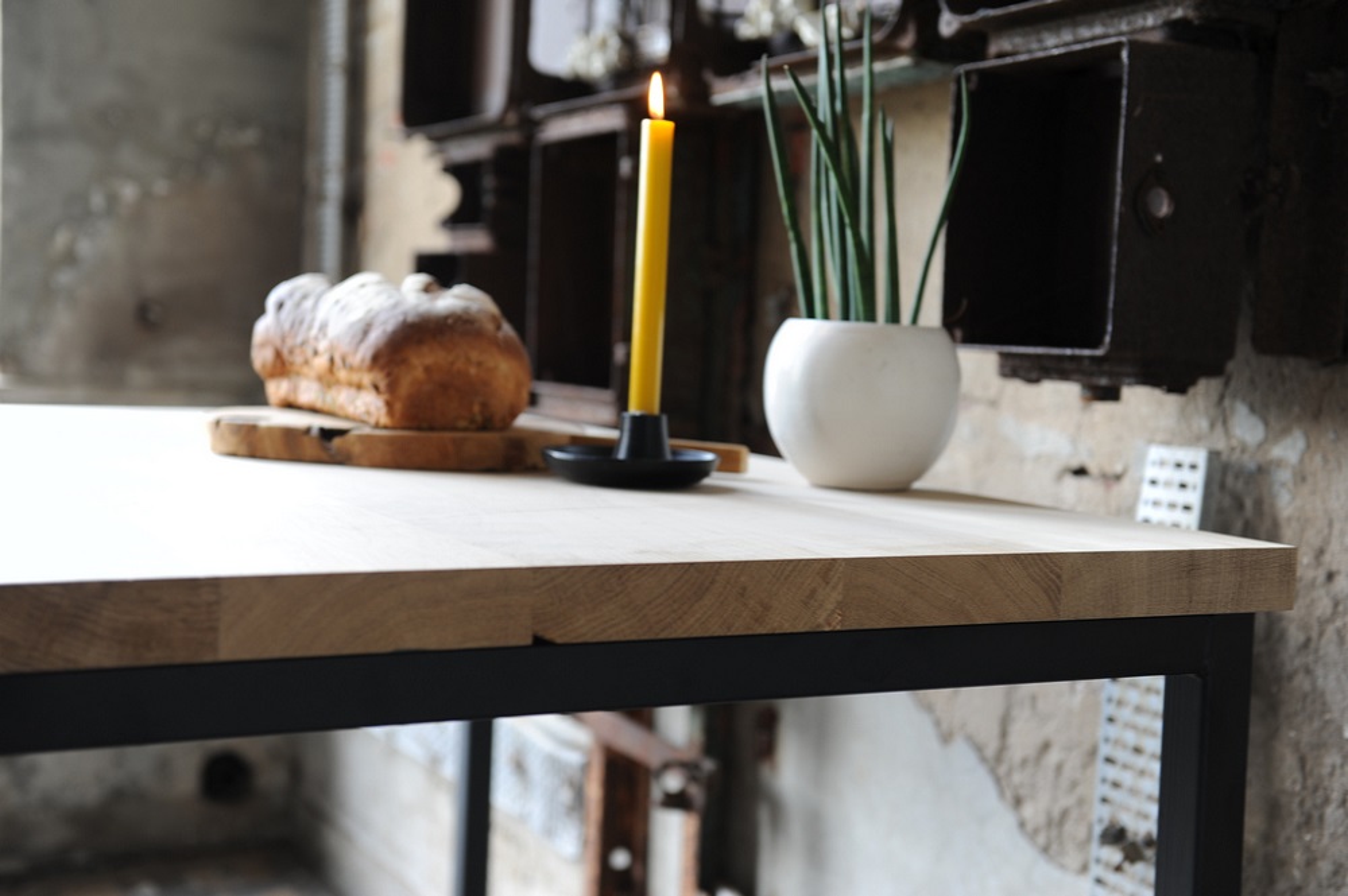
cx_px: 674
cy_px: 448
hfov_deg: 39.6
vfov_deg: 26.9
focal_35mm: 50
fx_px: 1871
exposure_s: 1/30
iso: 200
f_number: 3.5
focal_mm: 50
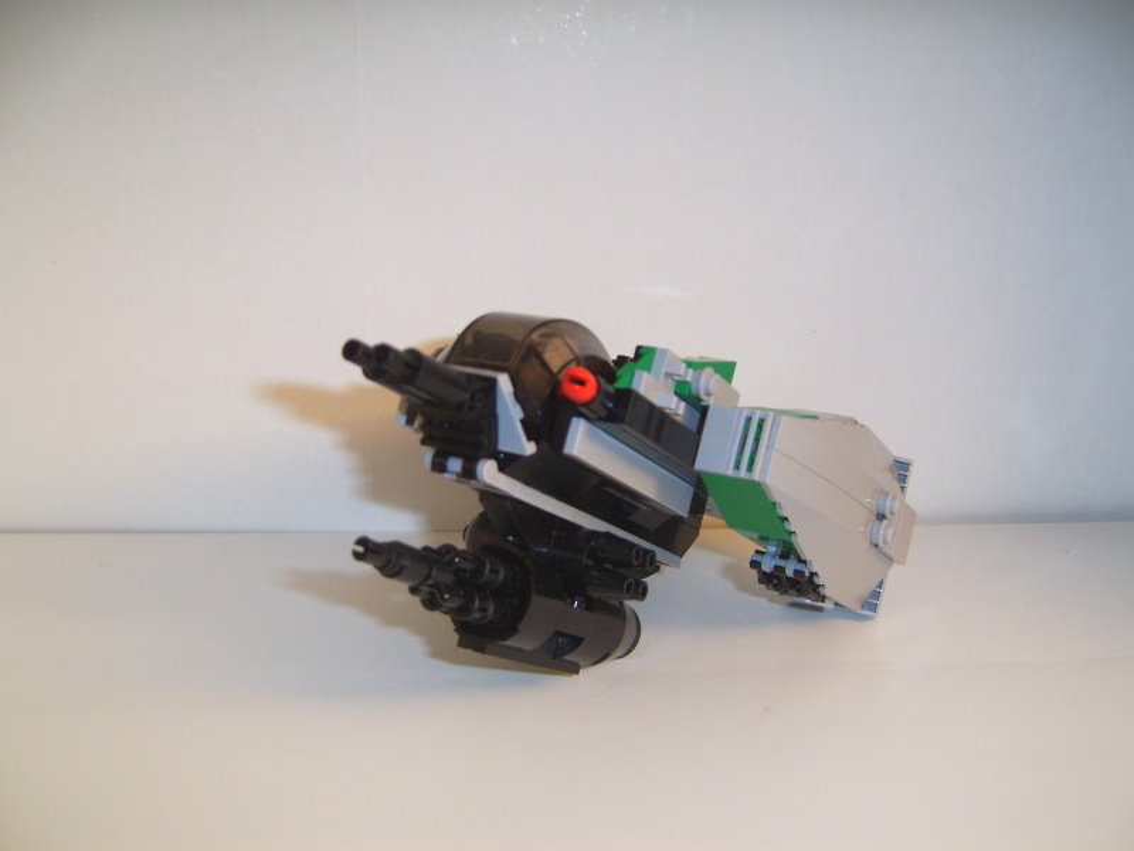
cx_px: 567
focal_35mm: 38
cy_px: 426
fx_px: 1245
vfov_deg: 37.7
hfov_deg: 49.0
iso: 100
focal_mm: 7.8
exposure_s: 1/30
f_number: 2.8
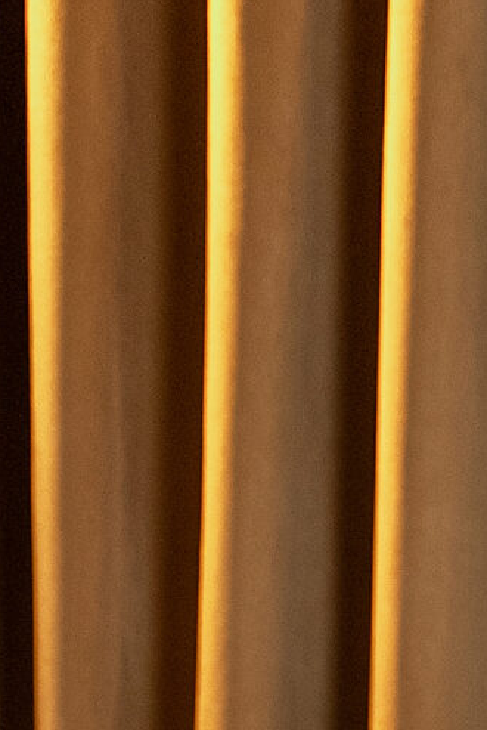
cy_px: 1699
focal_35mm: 230
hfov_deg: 5.8
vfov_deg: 8.3
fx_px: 4651
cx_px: 1045
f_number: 2.8
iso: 1000
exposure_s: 1/100
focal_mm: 44.3
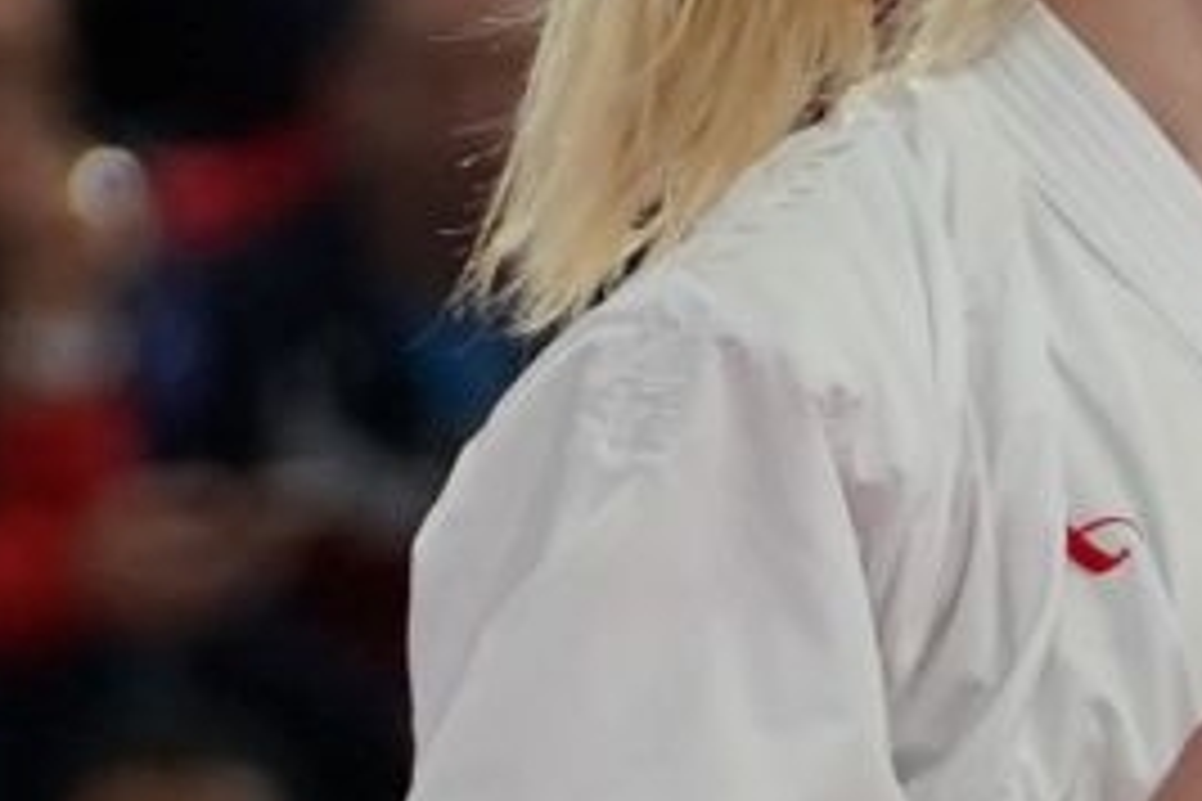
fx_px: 49478
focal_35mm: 1482
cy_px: 778
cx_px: 770
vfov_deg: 0.9
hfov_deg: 1.4
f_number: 2.8
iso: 1600
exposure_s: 1/1000
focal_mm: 147
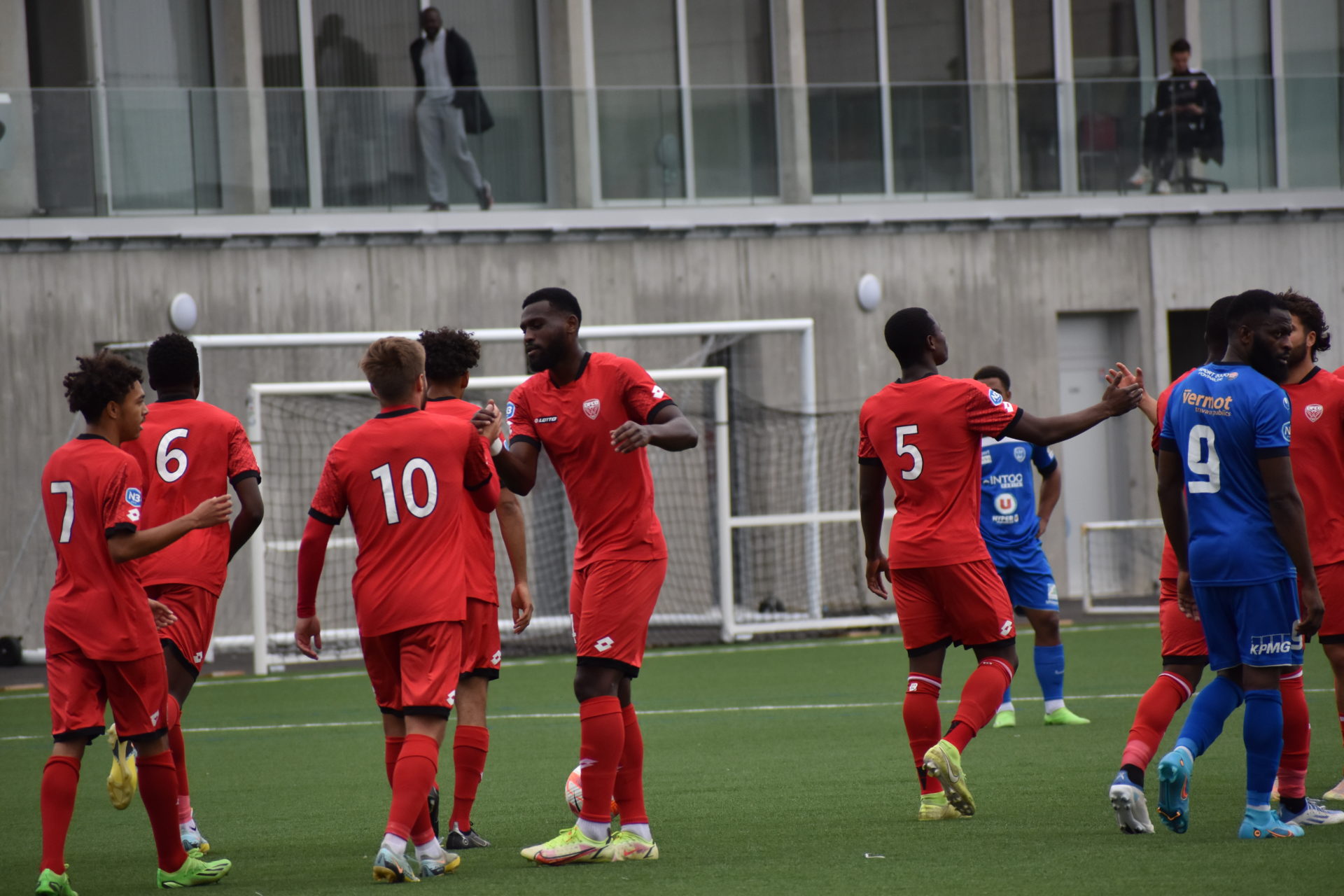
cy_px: 448
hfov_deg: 6.0
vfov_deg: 4.0
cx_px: 672
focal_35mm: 345
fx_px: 12879
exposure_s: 1/1000
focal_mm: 230
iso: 640
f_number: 5.6
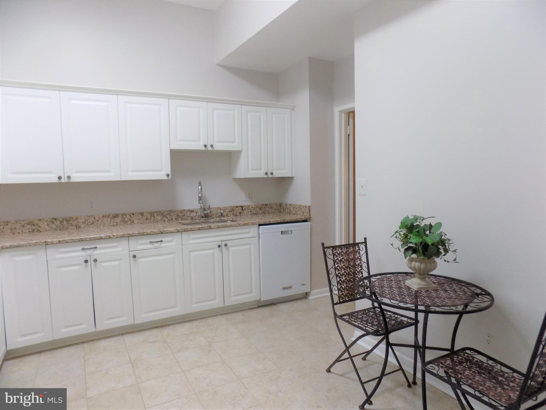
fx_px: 363
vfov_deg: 58.9
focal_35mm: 23
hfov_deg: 73.9
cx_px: 273
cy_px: 205
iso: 220
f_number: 3.1
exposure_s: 1/30
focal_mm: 4
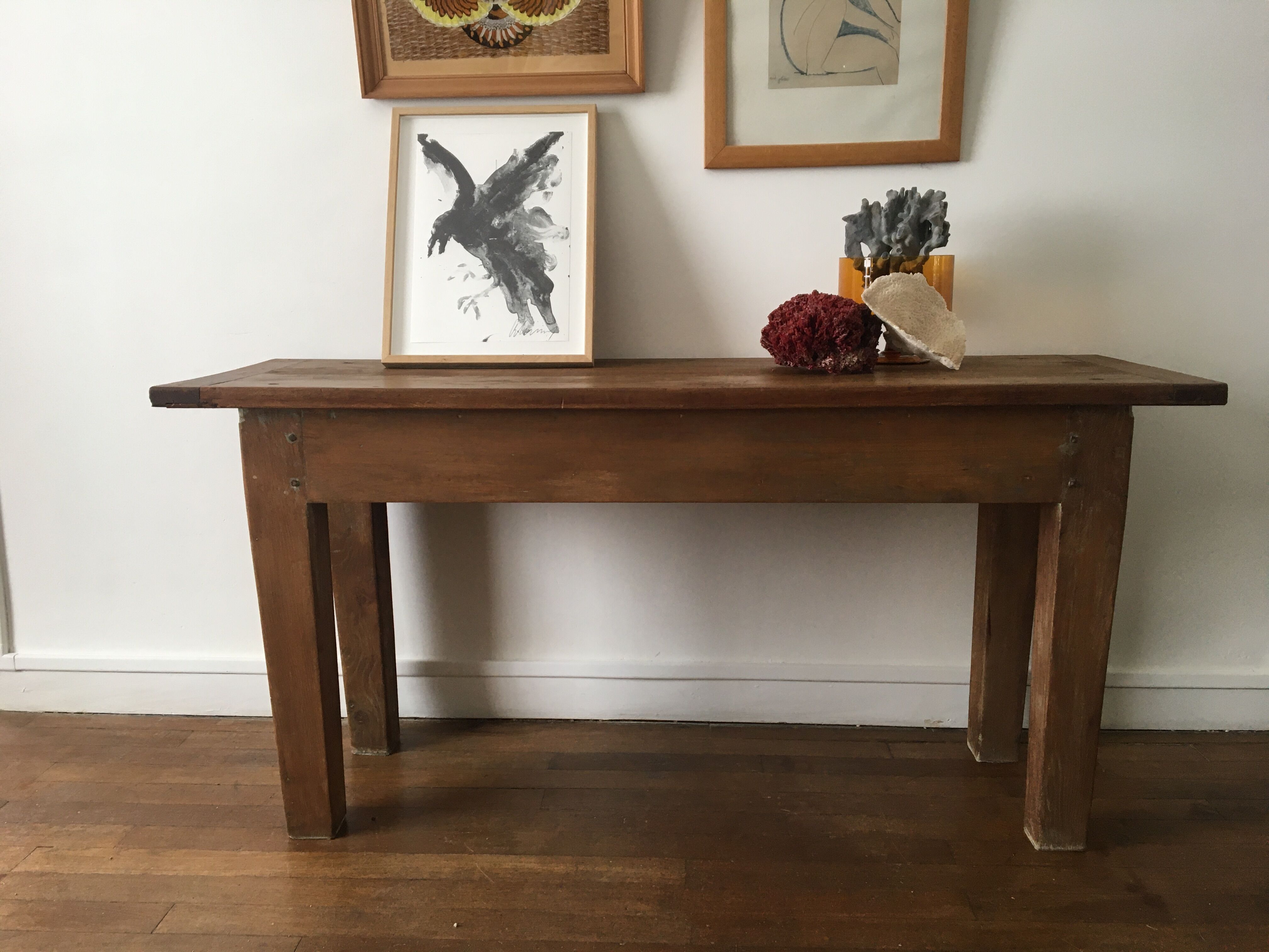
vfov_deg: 48.2
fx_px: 1063
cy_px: 476
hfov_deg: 61.7
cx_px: 634
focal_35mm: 29
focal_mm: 4.15
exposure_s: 1/33
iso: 50
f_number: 2.2
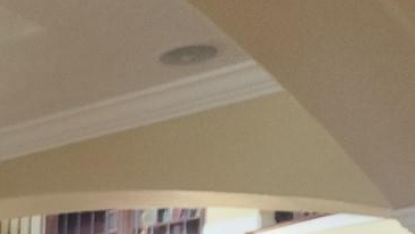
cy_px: 510
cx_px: -394
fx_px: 1211
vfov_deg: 10.0
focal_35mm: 110
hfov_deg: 15.7
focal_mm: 5.4
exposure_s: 1/60
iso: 100
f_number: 1.8
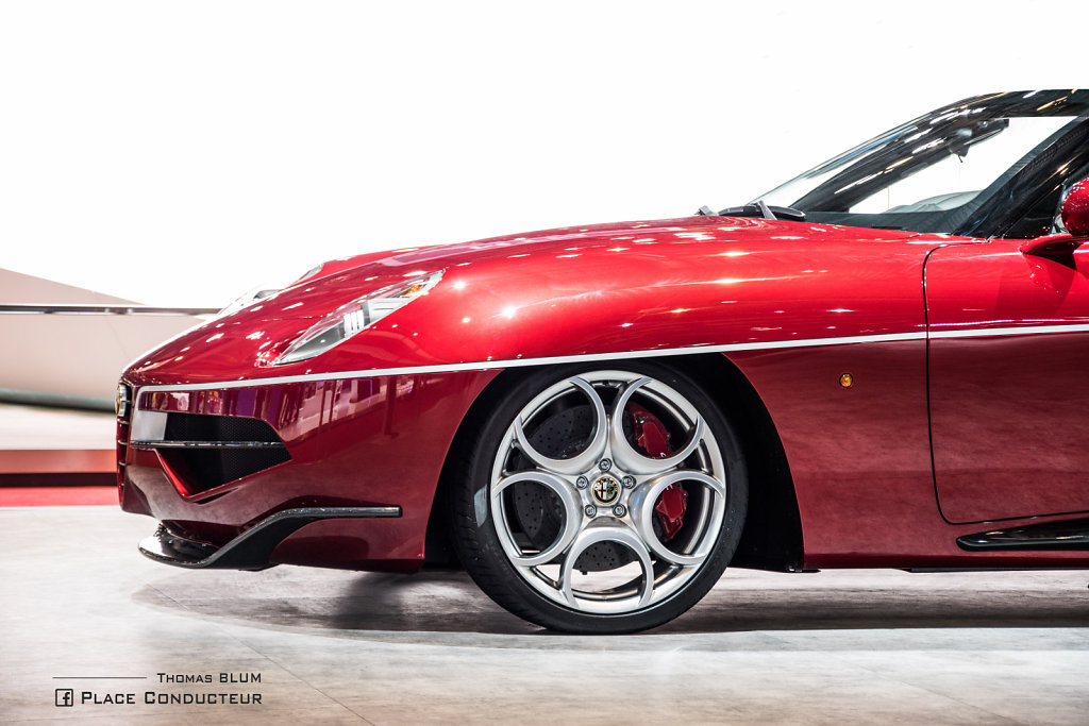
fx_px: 3403
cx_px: 544
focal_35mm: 112
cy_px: 363
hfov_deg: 18.2
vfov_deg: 12.2
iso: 320
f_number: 5.3
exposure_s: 1/13
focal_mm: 75
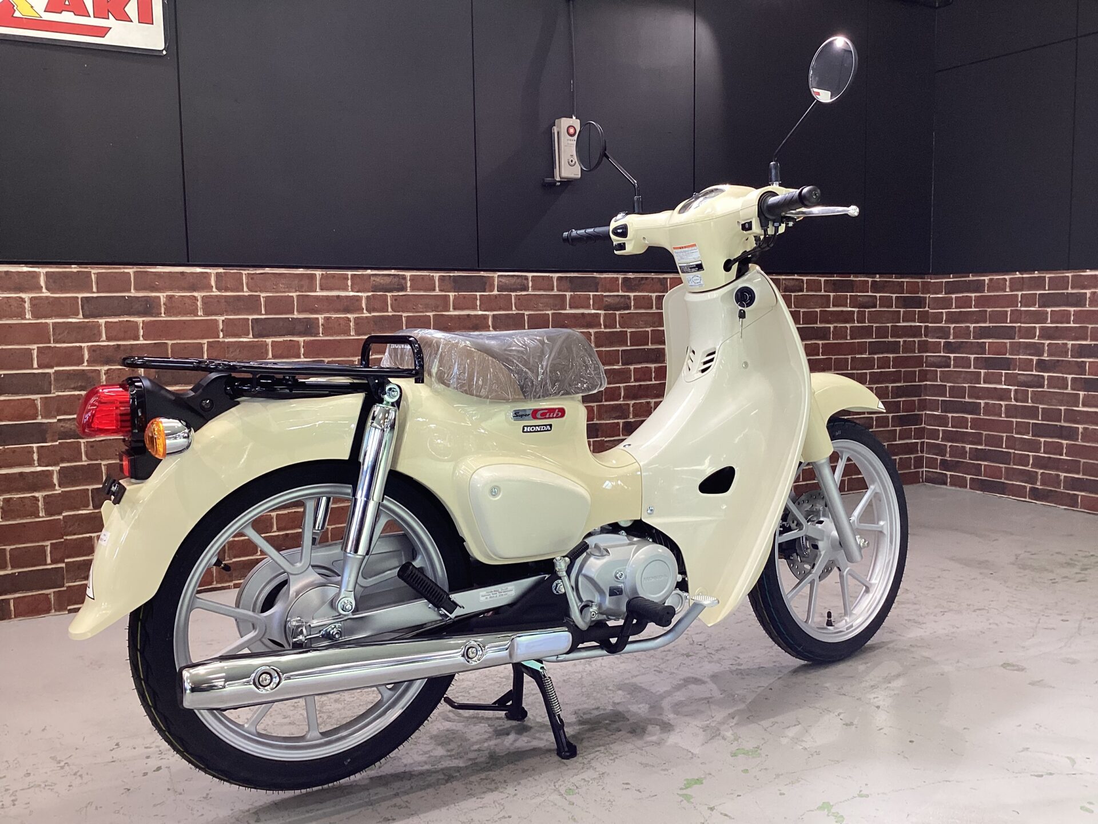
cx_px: 549
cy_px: 412
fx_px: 983
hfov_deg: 58.4
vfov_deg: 45.4
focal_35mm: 31
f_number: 2.4
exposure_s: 1/60
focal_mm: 3.3
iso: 80
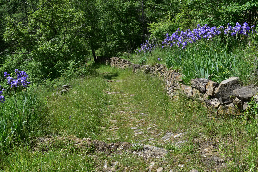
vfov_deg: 43.6
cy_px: 86
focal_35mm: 30
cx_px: 129
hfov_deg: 61.9
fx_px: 215
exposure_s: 1/250
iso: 400
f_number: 16
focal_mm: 20
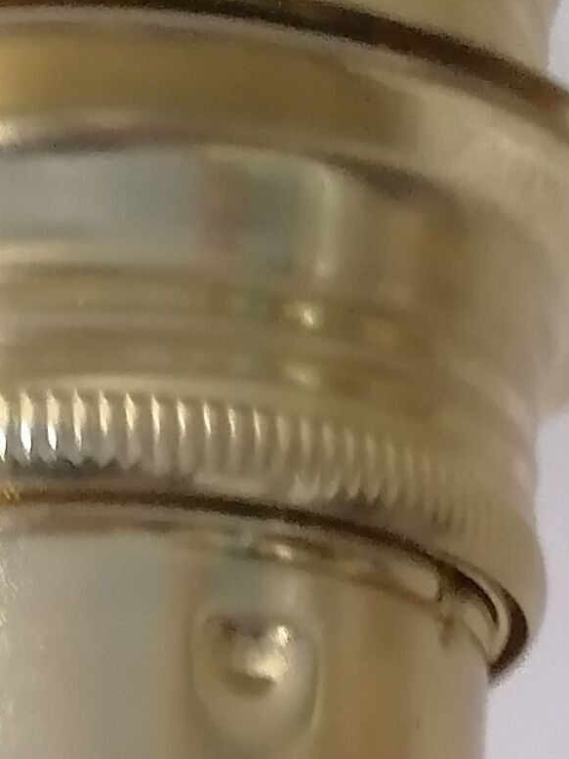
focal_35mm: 139
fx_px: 3046
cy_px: 1745
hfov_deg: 10.7
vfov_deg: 11.9
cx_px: 216
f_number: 1.8
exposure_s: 1/25
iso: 640
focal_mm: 4.75
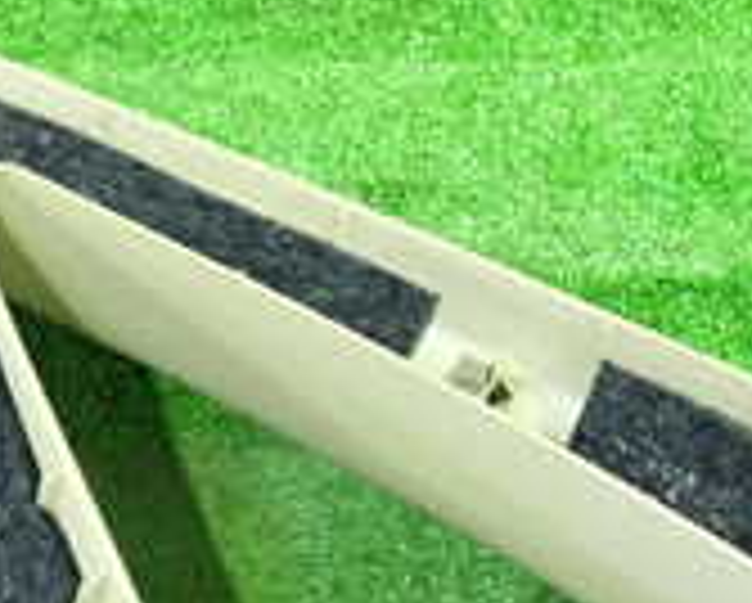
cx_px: 243
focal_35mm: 112
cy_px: 184
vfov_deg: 13.8
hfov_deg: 17.1
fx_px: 2496
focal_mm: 5.79
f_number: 2.4
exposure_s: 1/25
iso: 800
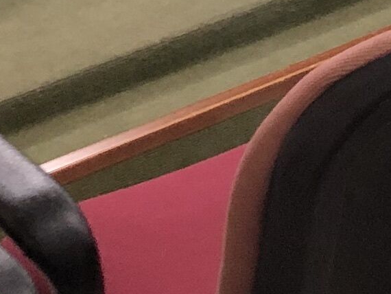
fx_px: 2237
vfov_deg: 7.0
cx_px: 807
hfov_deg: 9.3
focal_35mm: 198
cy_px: -486
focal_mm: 4
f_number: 1.8
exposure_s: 1/17
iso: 64
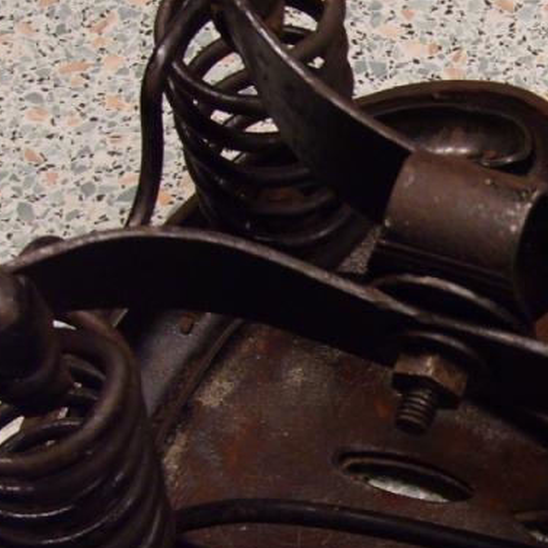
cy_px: 429
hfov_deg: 19.7
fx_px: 1504
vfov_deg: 20.4
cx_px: 606
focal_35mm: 84
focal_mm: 5.8
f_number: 2.8
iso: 93
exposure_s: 1/30
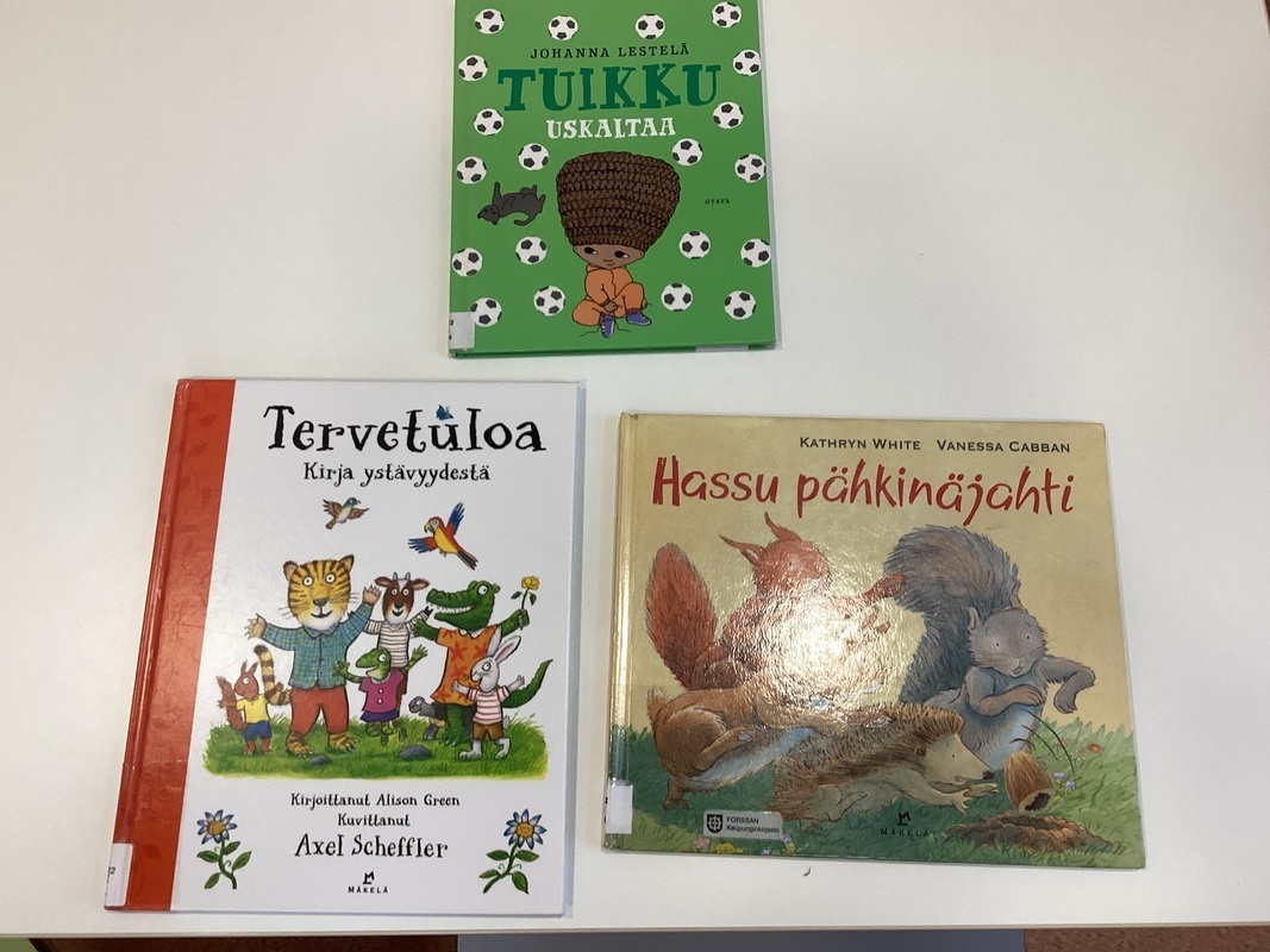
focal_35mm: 31
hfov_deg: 58.4
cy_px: 476
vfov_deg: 45.4
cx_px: 635
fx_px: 1137
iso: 80
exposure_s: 1/50
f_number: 2.4
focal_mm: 3.3
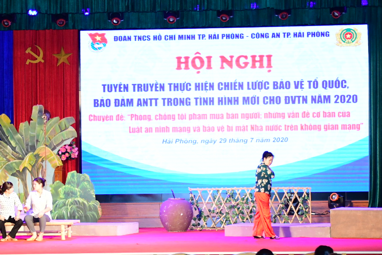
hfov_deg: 19.4
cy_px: 148
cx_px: 166
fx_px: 1114
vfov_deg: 13.0
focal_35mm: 105
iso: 2500
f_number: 4.2
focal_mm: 38
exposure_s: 1/200
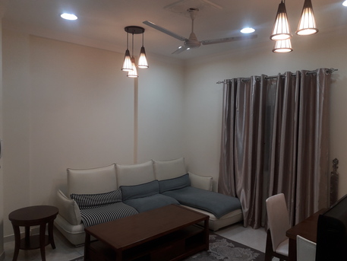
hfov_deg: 65.3
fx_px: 271
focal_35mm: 27
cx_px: 174
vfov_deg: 51.4
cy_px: 130
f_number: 1.9
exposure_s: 1/50
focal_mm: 3.6
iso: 40
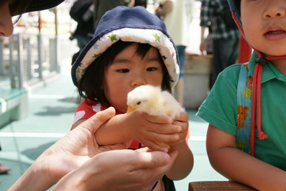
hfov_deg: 48.4
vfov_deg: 33.4
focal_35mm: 40
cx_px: 143
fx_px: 318
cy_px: 96
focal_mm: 26
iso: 250
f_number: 4.5
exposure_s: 1/125
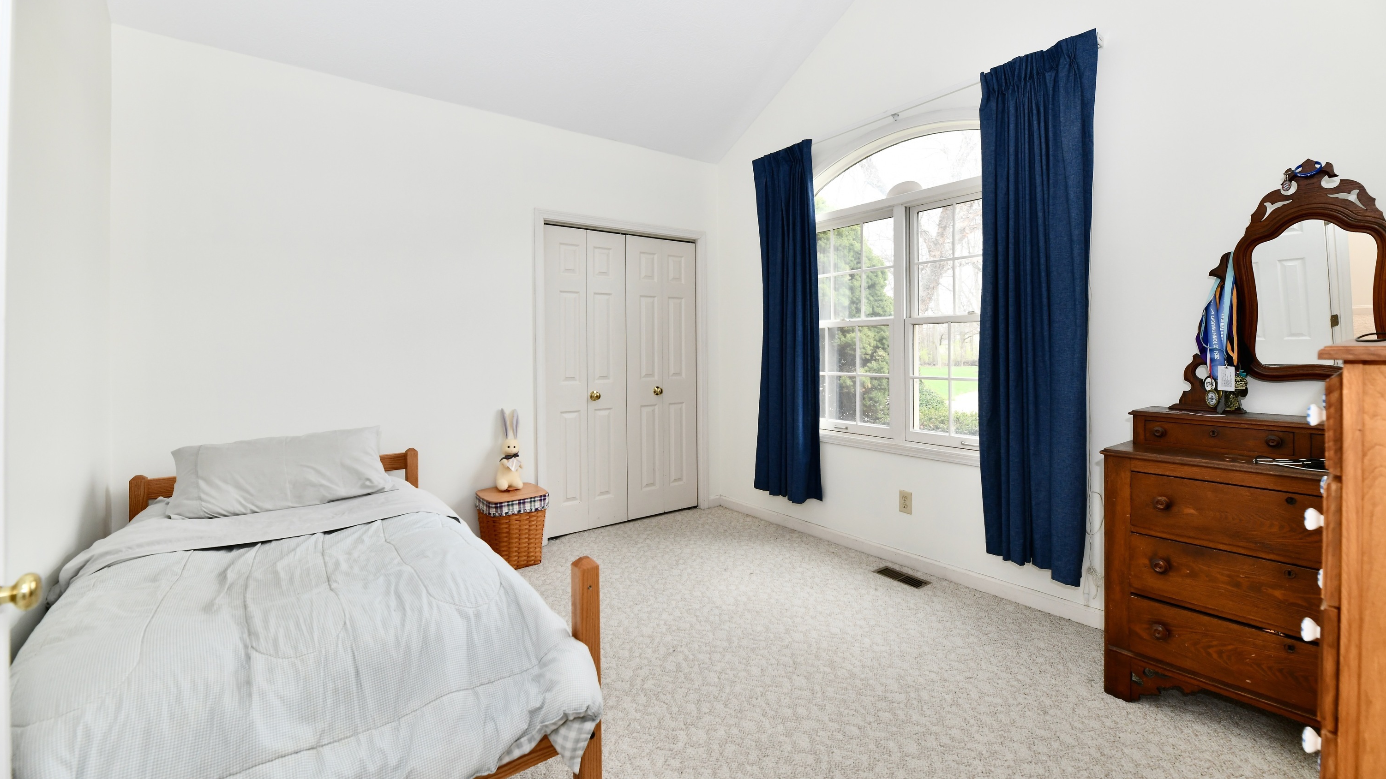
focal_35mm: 15
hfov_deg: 103.0
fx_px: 551
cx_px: 704
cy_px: 364
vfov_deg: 70.4
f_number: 6.3
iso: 640
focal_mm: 14
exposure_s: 1/60
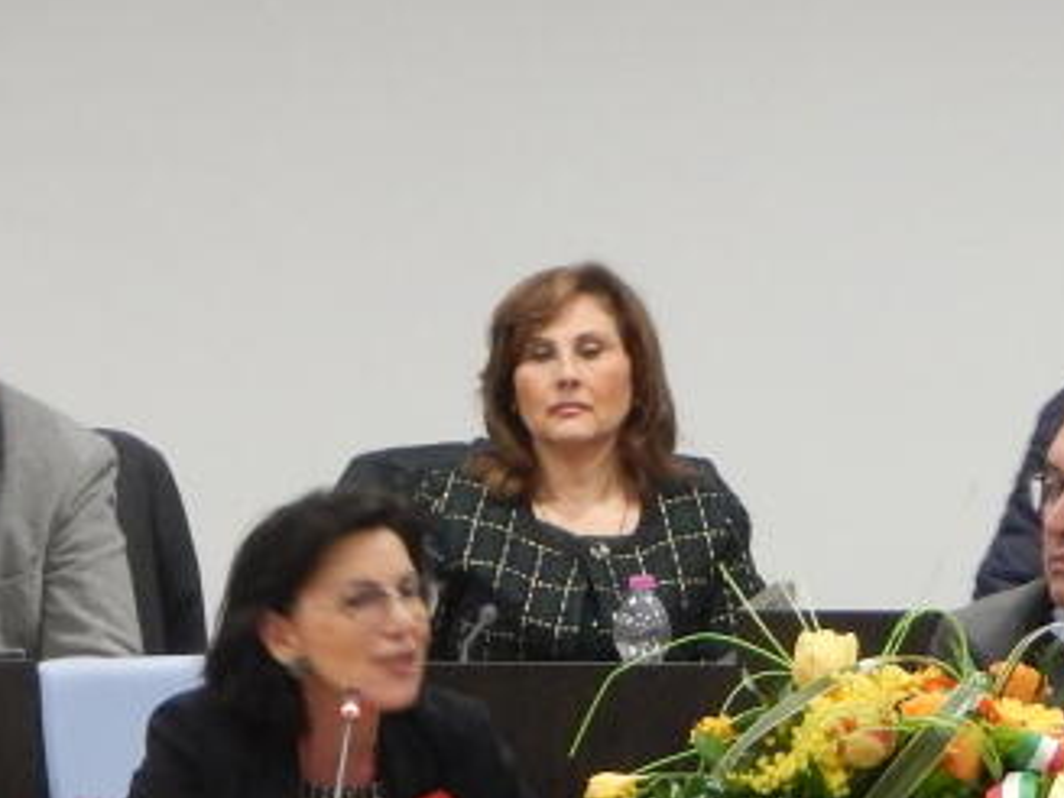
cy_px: 603
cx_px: 879
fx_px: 12940
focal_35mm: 421
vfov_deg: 3.5
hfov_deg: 4.7
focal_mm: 20.5
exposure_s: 1/15
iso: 400
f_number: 4.6
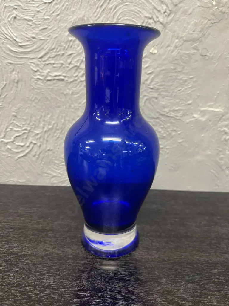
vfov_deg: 71.6
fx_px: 212
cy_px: 153
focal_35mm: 24
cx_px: 114
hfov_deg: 56.8
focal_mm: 6.86
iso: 400
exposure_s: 1/50
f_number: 1.78
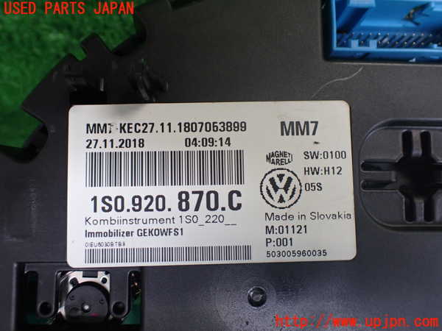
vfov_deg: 46.8
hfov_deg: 60.0
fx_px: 383
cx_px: 221
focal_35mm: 30
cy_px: 166
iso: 320
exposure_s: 1/125
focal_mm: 5.4
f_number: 2.3
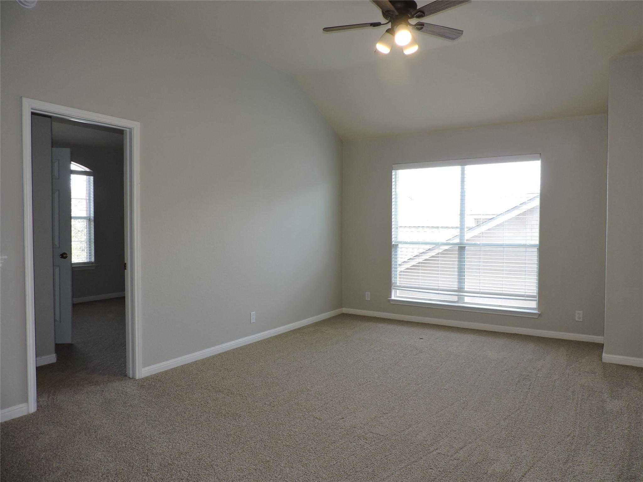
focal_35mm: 24
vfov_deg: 56.8
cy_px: 241
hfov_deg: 71.6
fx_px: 446
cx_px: 322
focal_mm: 4.3
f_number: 3
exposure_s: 1/50
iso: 100
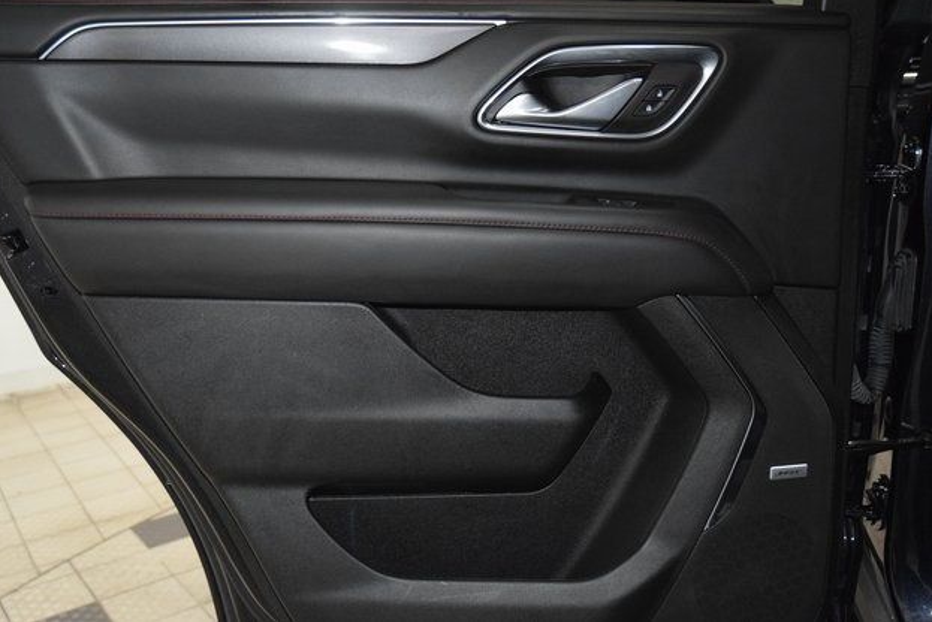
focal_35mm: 39
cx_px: 467
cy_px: 304
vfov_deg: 34.6
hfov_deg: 50.1
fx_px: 997
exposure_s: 1/125
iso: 3200
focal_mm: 25
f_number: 3.8
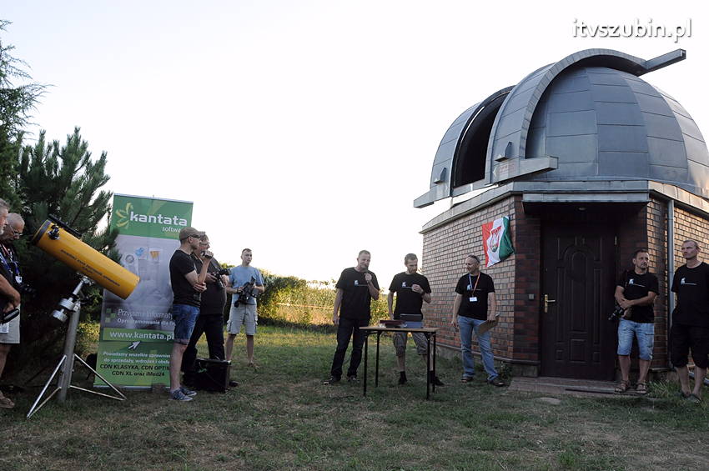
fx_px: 531
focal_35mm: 27
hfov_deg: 67.4
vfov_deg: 47.8
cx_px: 354
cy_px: 236
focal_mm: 18
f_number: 7.1
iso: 800
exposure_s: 1/200
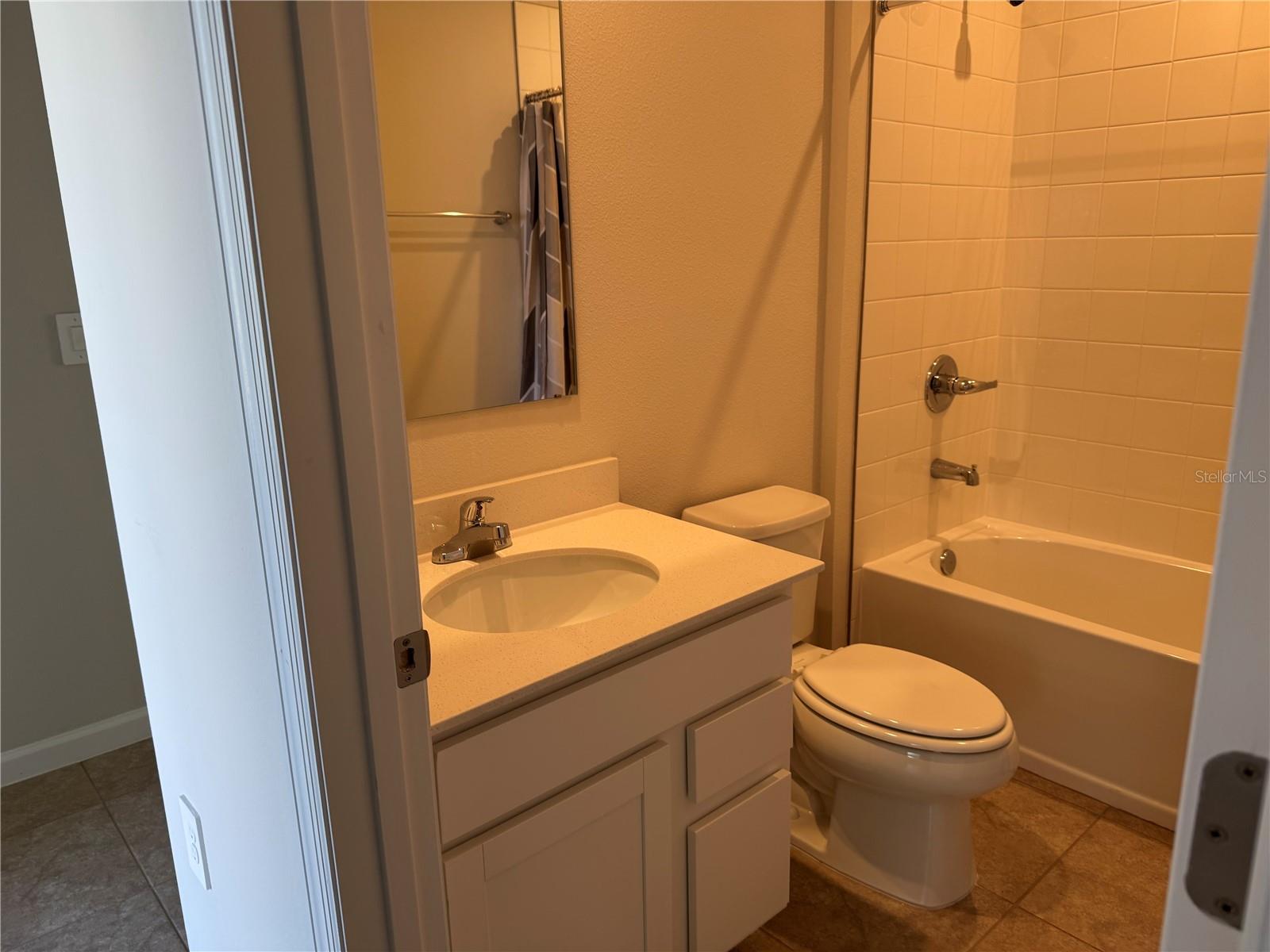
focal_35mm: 24
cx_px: 635
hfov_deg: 71.6
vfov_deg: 56.8
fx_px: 881
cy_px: 476
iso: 100
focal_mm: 6.76
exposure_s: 1/120
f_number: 1.78
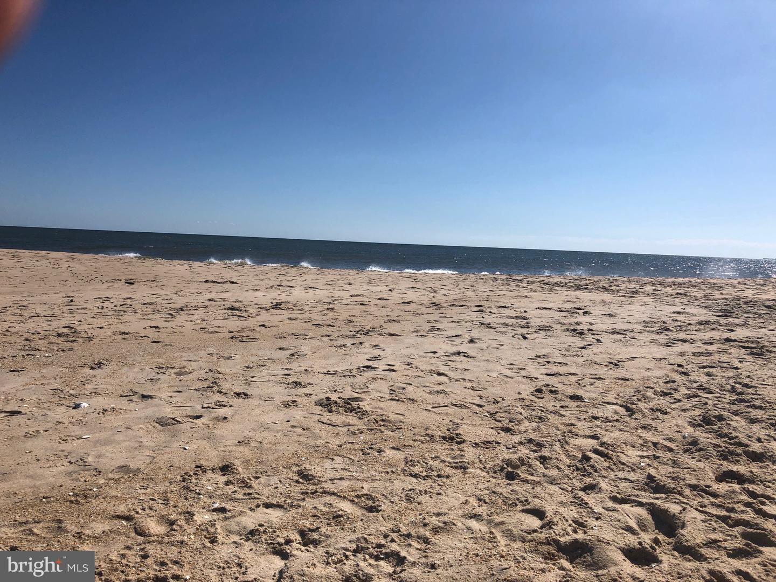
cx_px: 388
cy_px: 291
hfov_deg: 63.4
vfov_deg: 49.7
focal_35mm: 28
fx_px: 628
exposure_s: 1/6024
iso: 25
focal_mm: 3.99
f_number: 1.8
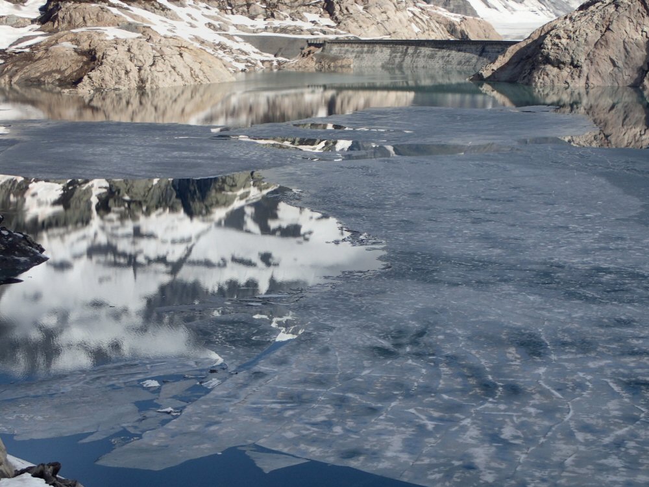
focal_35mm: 80
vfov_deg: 18.4
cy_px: 244
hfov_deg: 24.4
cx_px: 324
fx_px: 1500
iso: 100
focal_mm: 14.41
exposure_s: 1/320
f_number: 5.6
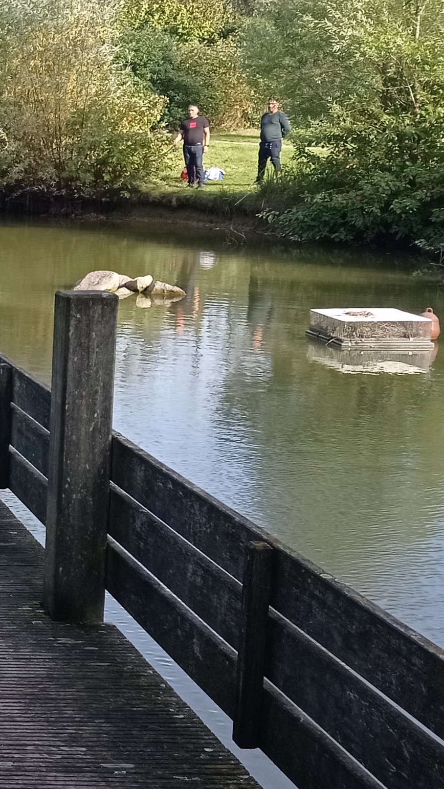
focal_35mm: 79
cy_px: 374
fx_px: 1653
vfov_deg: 26.8
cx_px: -419
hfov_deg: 13.3
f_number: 1.79
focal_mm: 4.74
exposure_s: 1/931
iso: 104
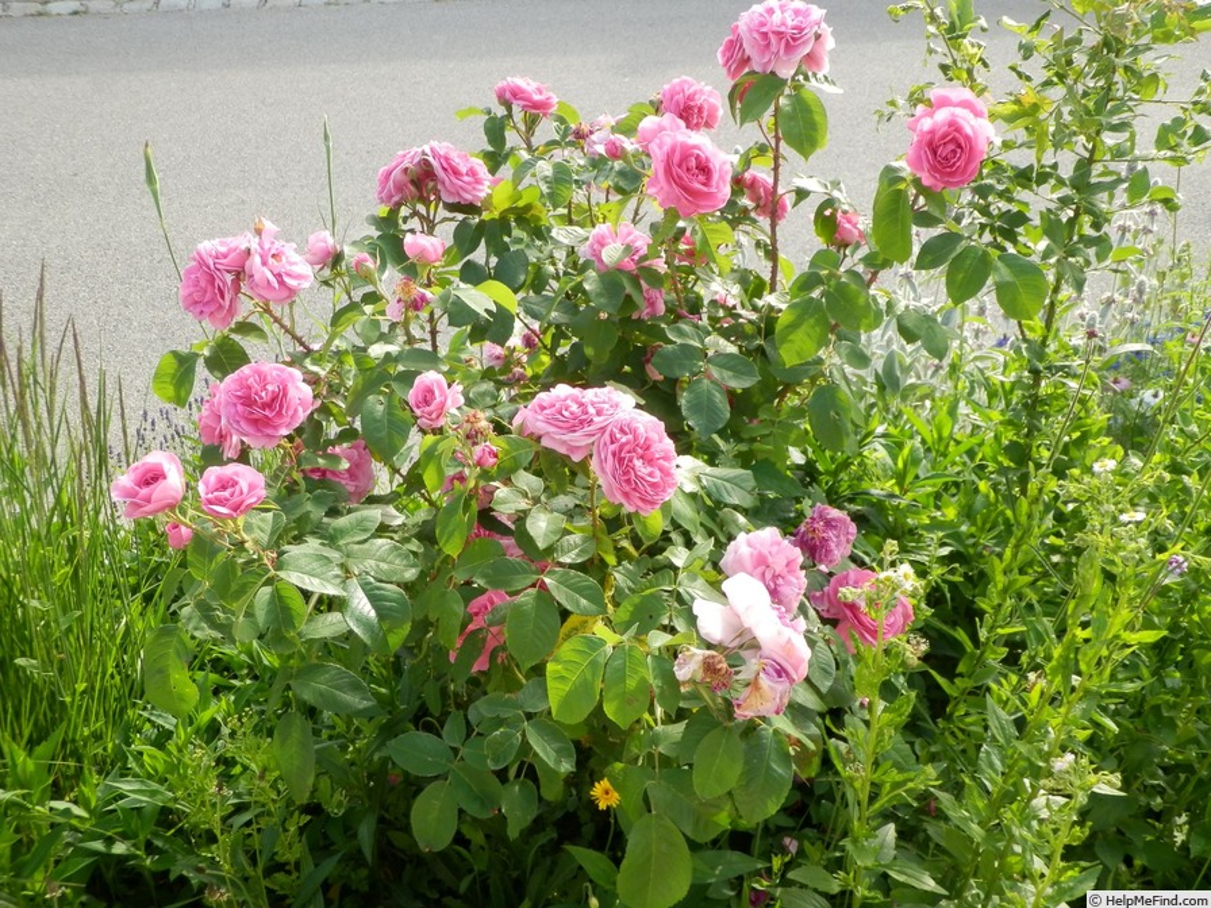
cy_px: 454
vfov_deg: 34.3
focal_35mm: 42
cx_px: 606
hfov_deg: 44.8
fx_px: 1469
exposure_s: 1/125
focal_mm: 7.4
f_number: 4
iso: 80
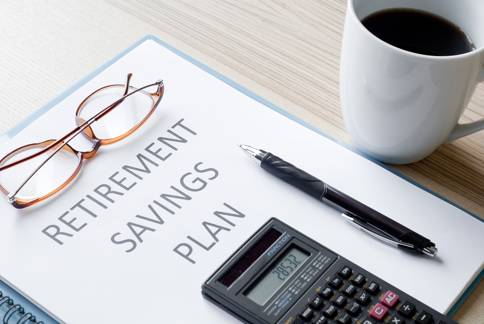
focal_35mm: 75
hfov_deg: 27.0
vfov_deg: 18.2
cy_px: 162
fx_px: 1009
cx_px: 242
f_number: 8
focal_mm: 50
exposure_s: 1/6
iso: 100
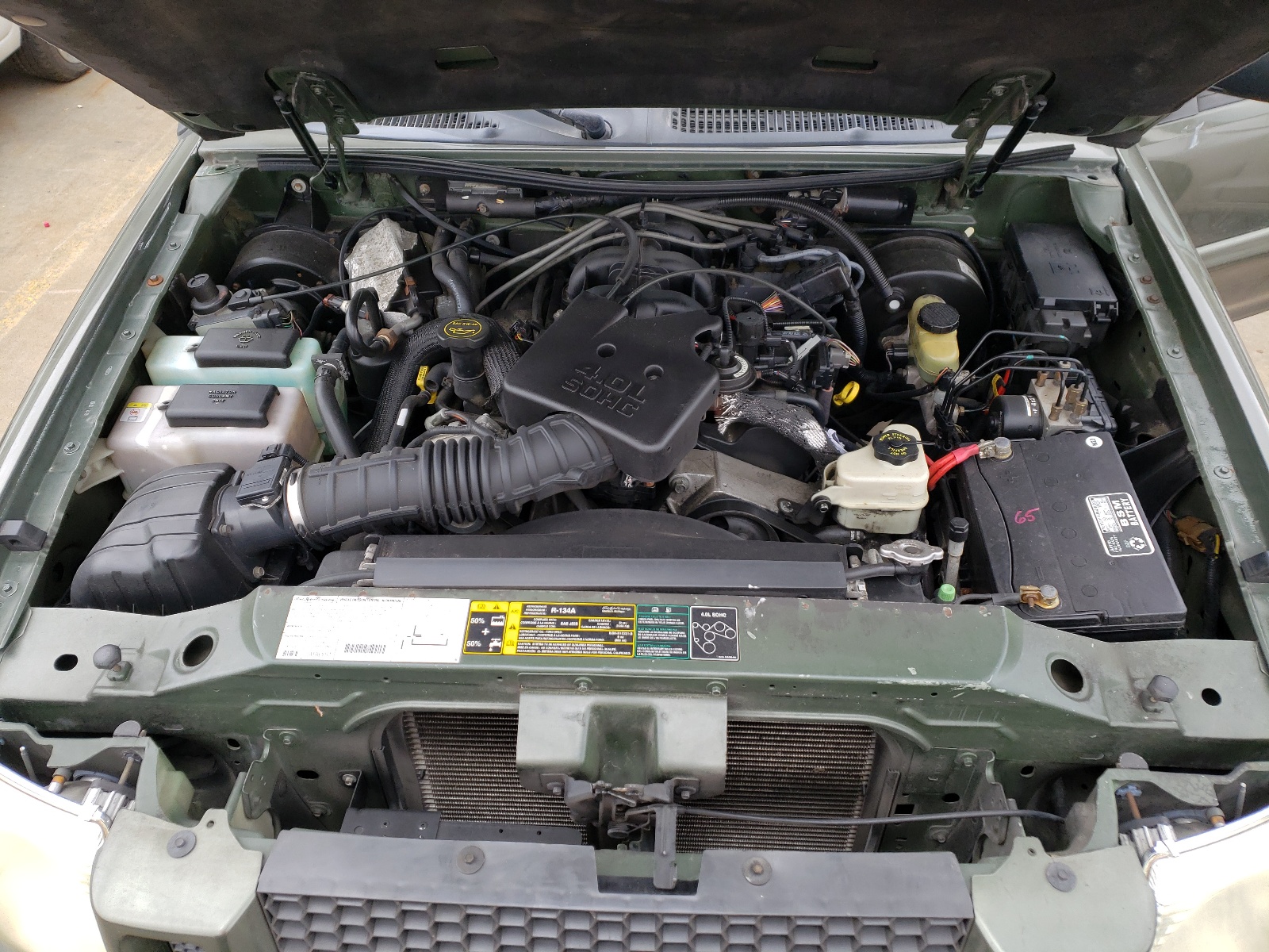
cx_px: 634
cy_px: 476
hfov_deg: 67.3
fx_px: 953
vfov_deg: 53.1
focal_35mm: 26
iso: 50
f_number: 1.5
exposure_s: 1/370
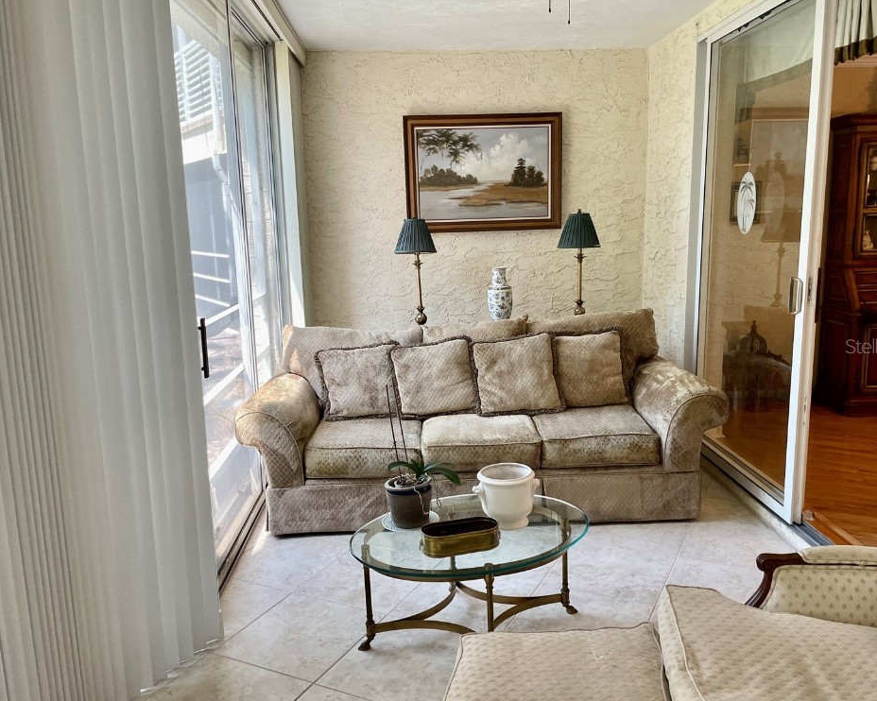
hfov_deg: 62.2
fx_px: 727
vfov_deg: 51.5
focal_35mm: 28
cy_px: 346
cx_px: 451
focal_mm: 4.2
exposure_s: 1/117
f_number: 1.6
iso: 125
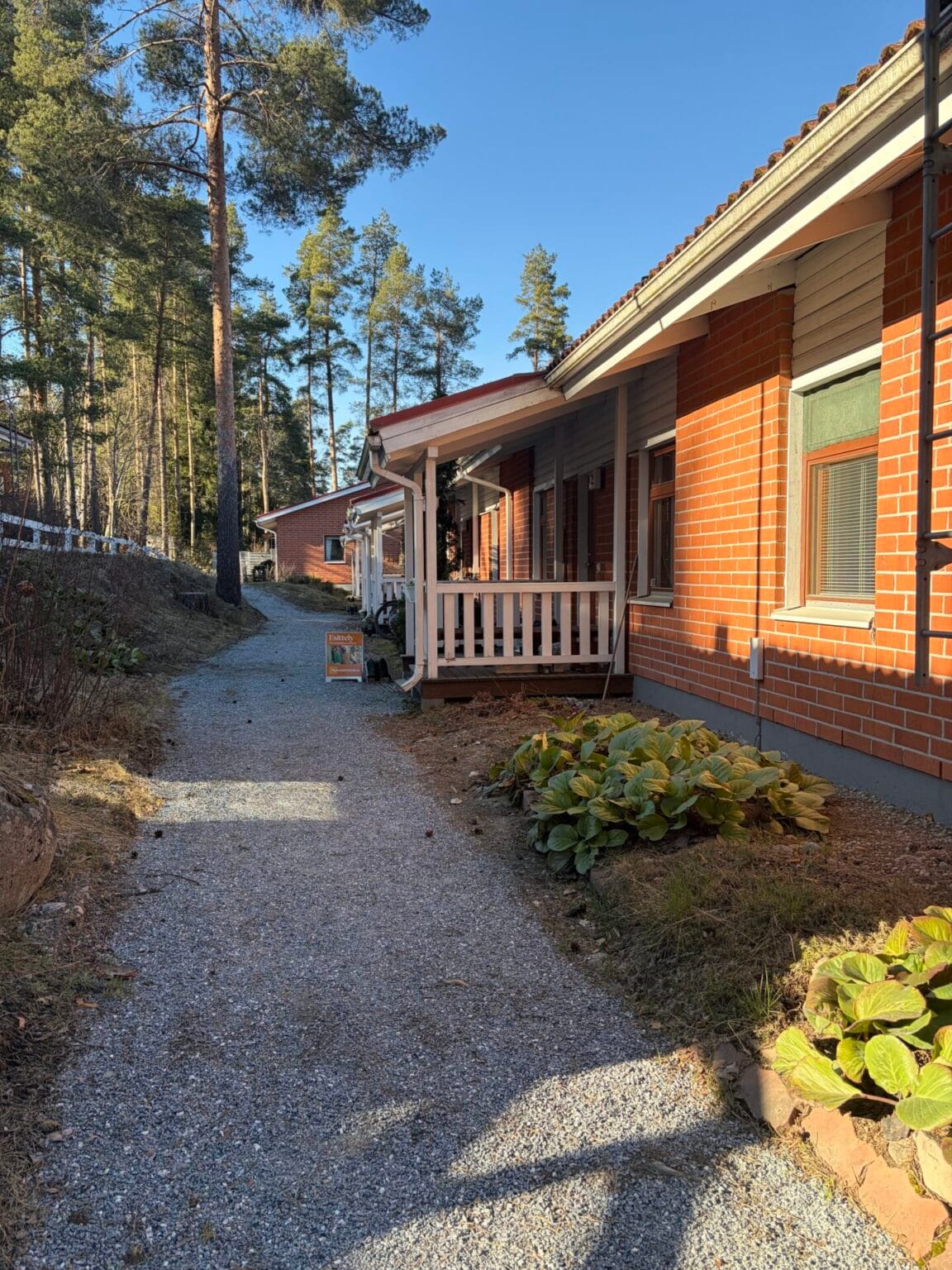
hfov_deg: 53.1
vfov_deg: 67.3
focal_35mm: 26
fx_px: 953
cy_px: 635
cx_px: 476
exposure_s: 1/850
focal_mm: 5.96
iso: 64
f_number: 1.6
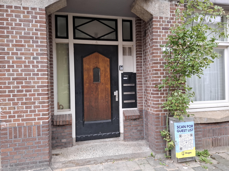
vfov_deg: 56.8
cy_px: 84
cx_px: 114
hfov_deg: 71.6
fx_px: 159
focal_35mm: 24
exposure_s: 1/100
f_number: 1.8
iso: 64
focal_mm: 5.5
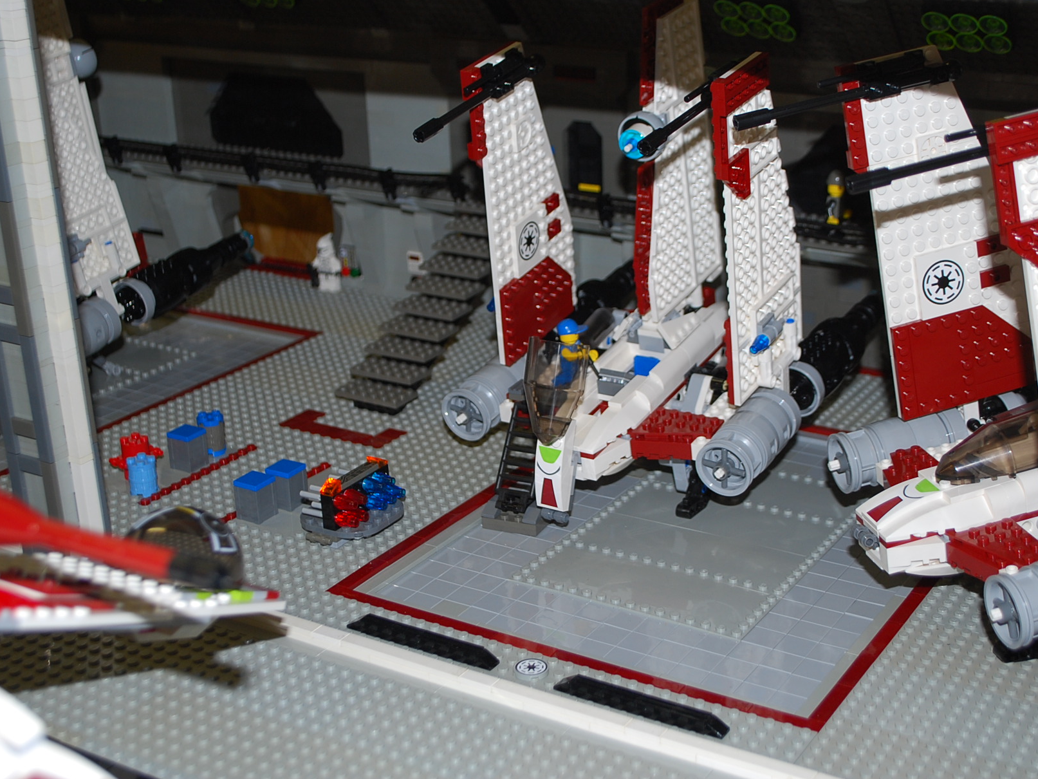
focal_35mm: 52
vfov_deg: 28.0
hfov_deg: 36.8
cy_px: 368
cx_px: 575
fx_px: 1559
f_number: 4.8
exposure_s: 1/60
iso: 200
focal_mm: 30
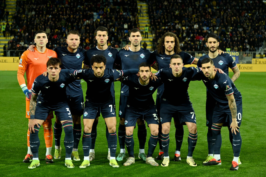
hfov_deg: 28.9
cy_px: 88
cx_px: 133
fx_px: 517
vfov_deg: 19.4
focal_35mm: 70
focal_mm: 70
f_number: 4.5
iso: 2000
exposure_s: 1/640
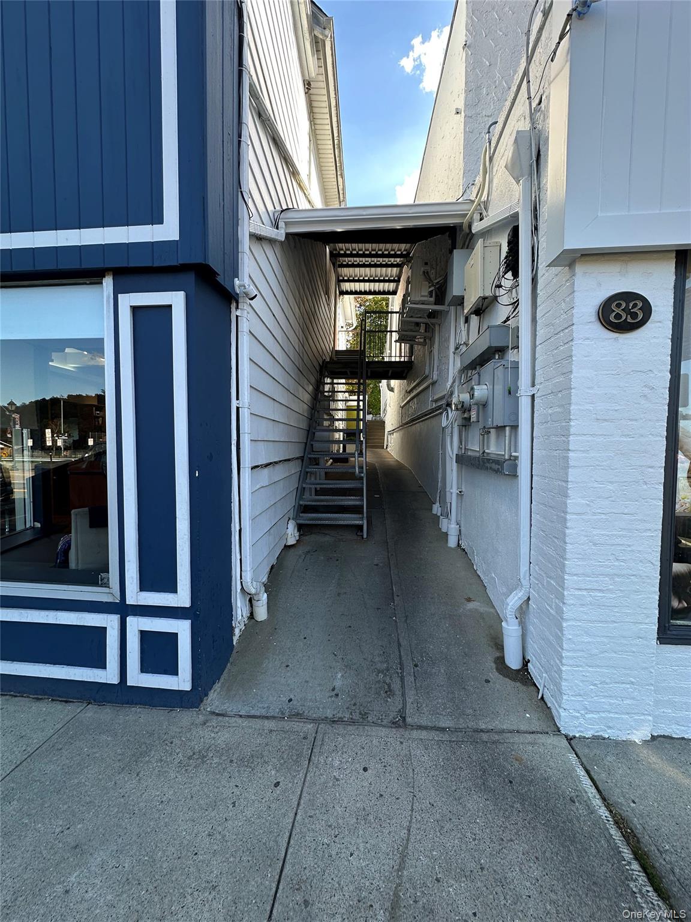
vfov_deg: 102.1
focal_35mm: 14
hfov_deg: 85.7
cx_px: 346
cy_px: 461
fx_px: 373
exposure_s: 1/174
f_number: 2.2
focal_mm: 2.22
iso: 40
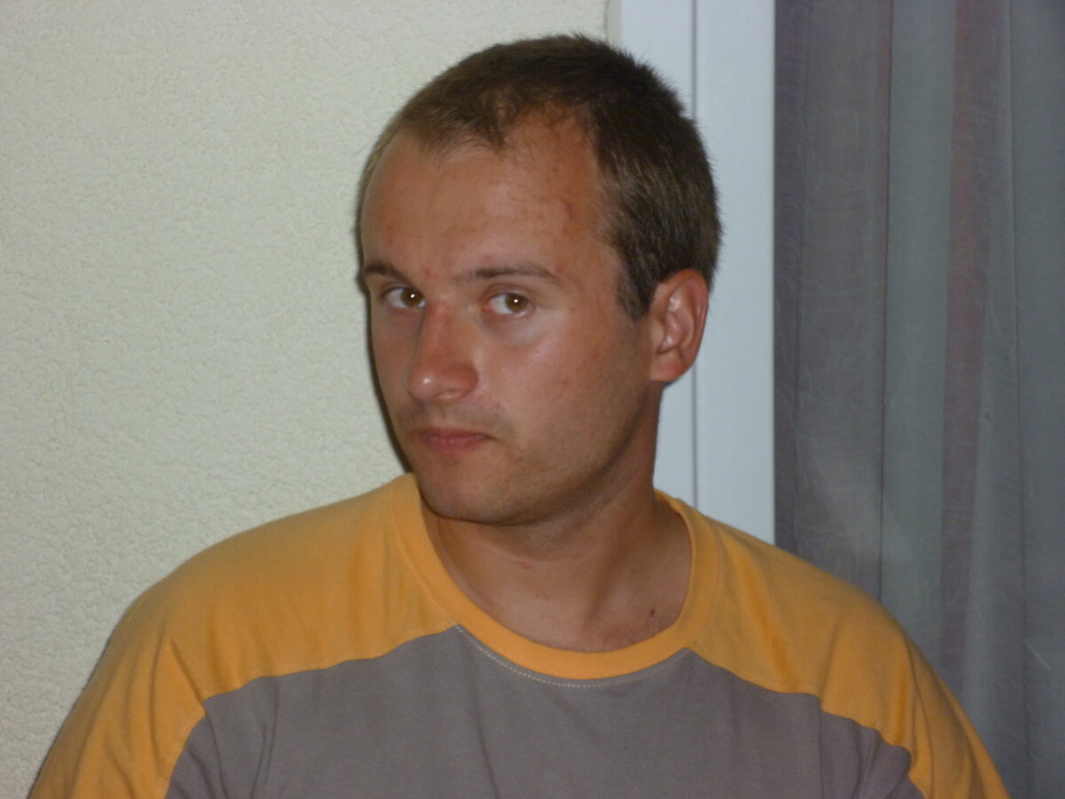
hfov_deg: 15.9
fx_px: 3815
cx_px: 532
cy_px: 400
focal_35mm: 124
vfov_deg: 12.0
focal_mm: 22
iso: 250
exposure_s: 1/125
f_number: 5.9
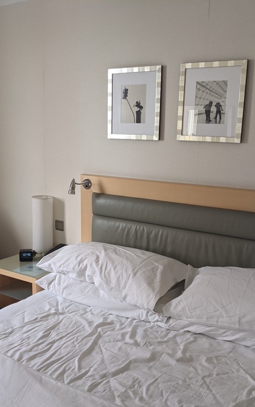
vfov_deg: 50.4
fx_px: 433
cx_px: 105
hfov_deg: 32.7
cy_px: 208
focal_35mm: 39
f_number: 1.73
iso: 106
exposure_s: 1/50
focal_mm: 4.38
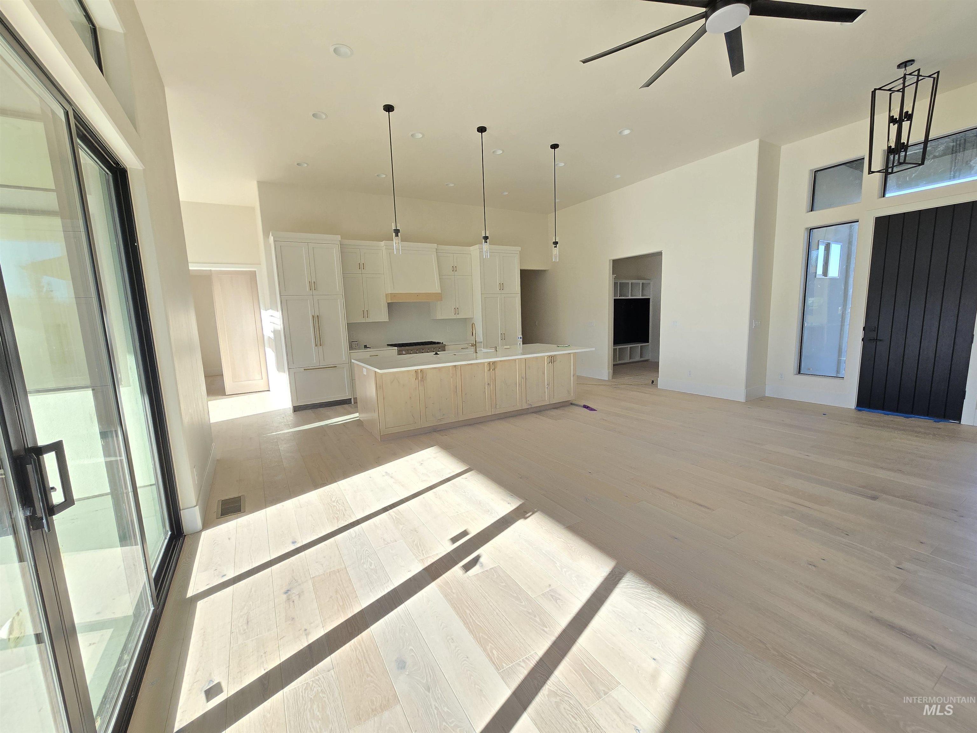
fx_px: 367
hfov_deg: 106.2
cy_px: 366
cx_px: 488
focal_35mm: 13
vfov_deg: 89.9
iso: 50
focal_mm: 2.2
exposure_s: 1/183
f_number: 2.2
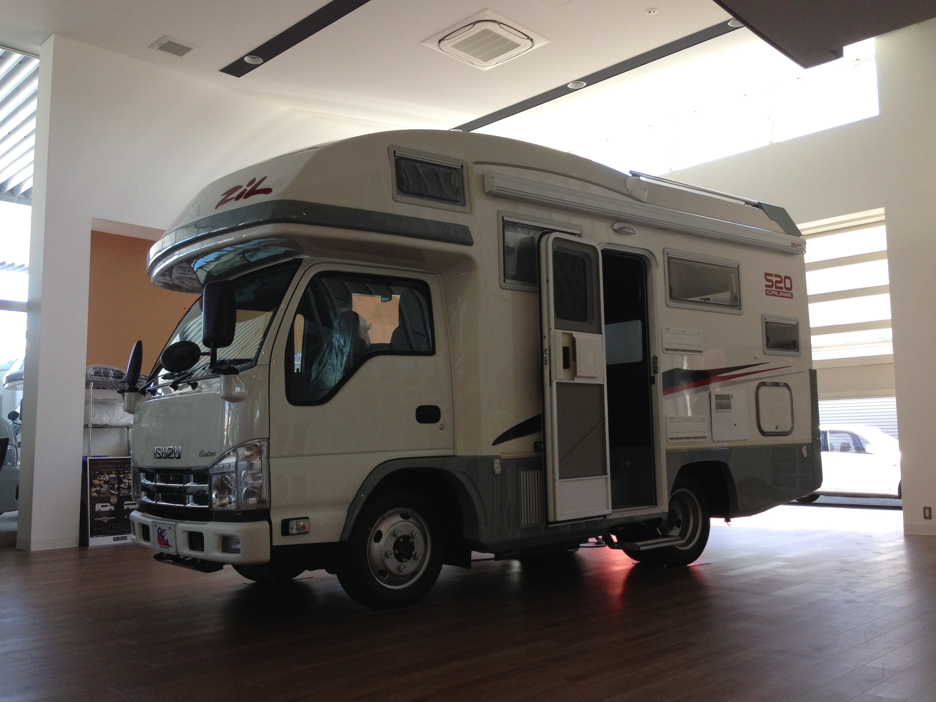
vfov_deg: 42.9
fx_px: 892
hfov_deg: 55.4
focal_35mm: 33
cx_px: 468
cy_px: 351
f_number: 2.4
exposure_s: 1/120
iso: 80
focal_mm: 4.13
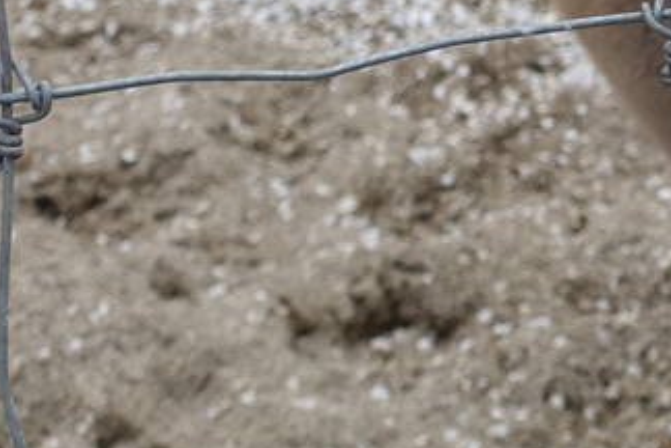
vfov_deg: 6.1
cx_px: 1284
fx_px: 4044
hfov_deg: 9.0
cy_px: -542
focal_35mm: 217
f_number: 4
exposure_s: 1/200
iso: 125
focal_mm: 16.17
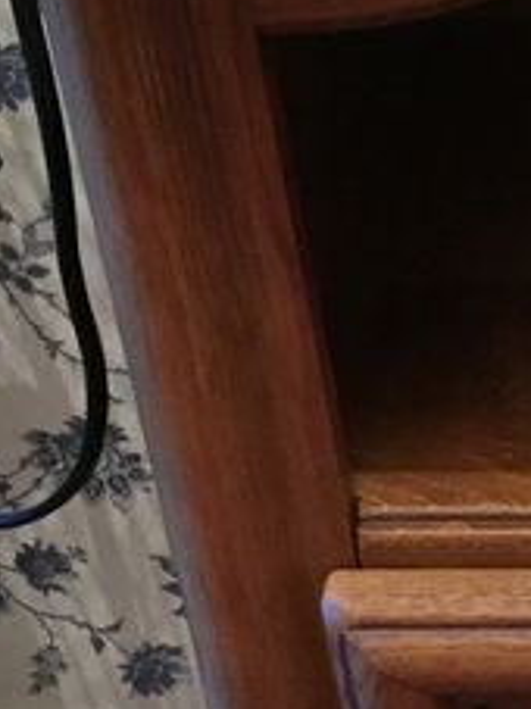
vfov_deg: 15.4
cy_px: 412
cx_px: 1084
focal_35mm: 128
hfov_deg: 10.6
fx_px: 2620
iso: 320
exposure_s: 1/17
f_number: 2.2
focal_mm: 4.15
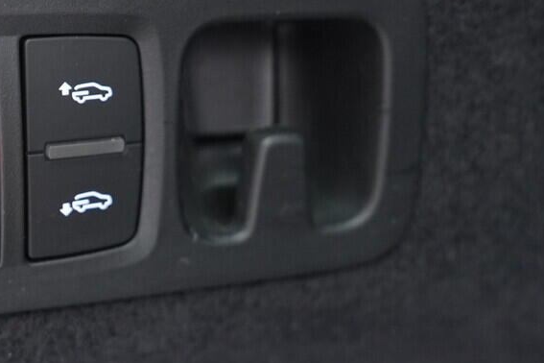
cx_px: 81
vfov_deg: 20.9
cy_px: 182
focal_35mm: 65
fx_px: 982
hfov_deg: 30.0
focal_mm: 24
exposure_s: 1/40
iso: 1600
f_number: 2.8
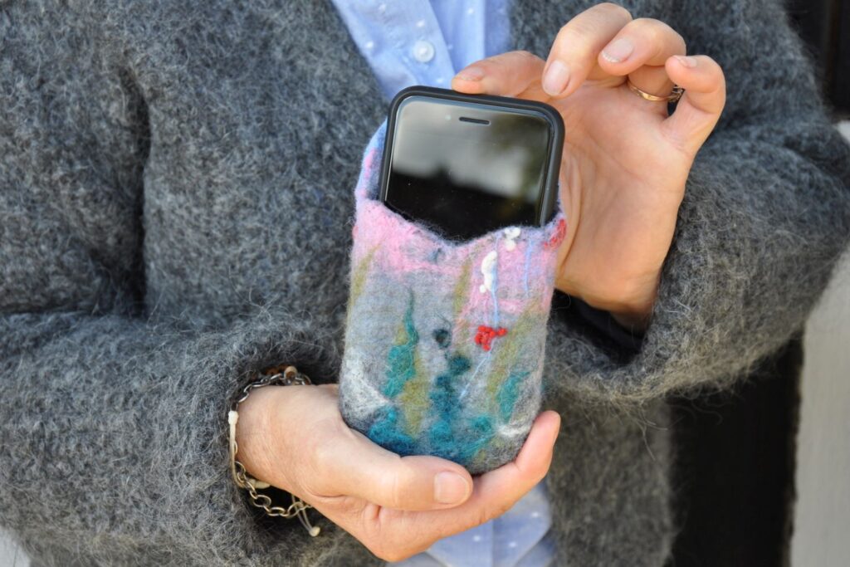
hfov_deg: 33.4
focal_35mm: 60
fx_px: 1417
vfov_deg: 22.6
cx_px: 425
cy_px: 284
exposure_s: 1/125
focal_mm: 40
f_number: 5.6
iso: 220
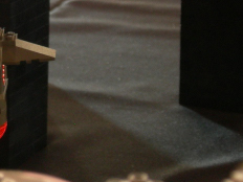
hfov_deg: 9.7
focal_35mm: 204
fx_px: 1432
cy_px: -28
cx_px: 42
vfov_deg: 7.2
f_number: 3.8
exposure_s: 1/3
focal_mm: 15.5
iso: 200
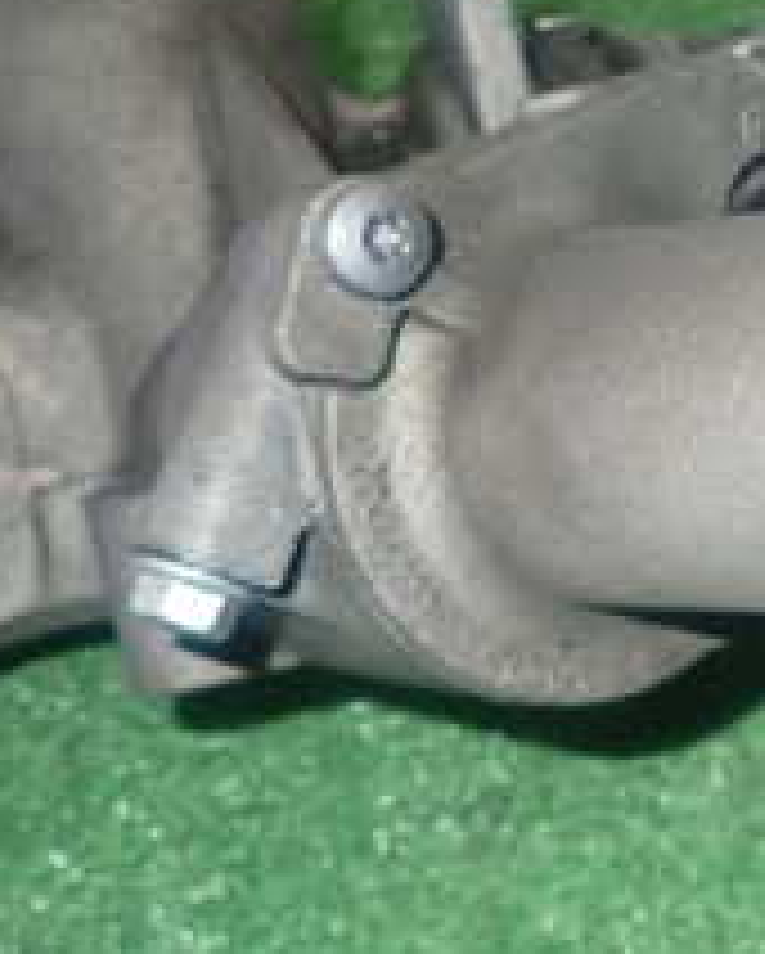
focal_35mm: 69
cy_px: 333
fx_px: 1950
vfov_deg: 27.4
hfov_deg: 21.2
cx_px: 824
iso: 400
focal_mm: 4.5
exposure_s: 1/30
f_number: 5.6
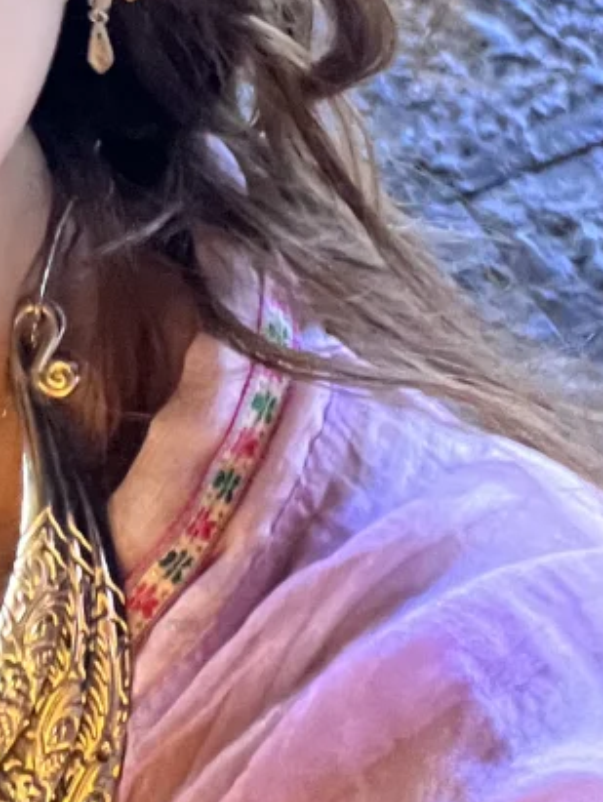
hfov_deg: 13.2
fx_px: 2435
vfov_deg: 18.5
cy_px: 146
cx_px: -336
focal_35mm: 105
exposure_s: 1/17
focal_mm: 2.71
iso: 1000
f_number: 2.2
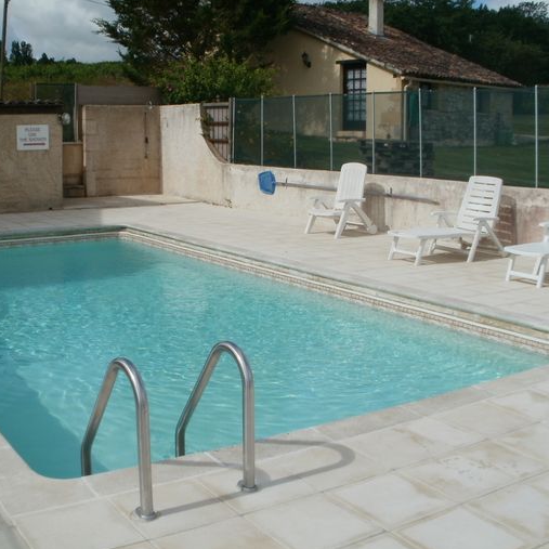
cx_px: 236
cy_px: 267
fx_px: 790
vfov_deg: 38.3
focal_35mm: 44
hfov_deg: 38.3
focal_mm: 6.3
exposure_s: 1/1000
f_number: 5.6
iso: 100
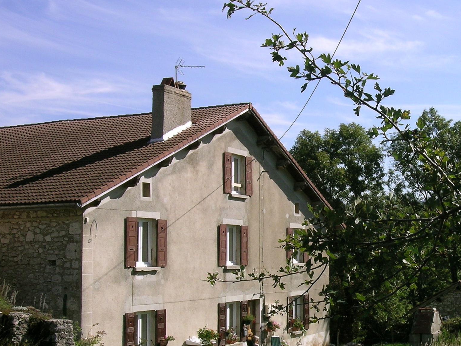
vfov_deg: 24.7
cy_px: 231
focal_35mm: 59
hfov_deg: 31.9
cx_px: 362
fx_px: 786
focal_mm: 7.2
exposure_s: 1/246
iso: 50
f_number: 7.6
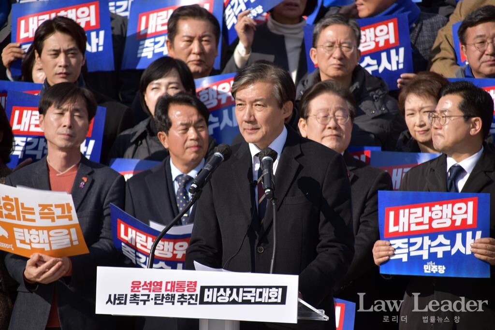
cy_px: 165
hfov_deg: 6.9
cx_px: 248
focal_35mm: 300
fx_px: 4125
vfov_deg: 4.6
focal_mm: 200
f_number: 6.3
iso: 100
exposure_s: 1/500
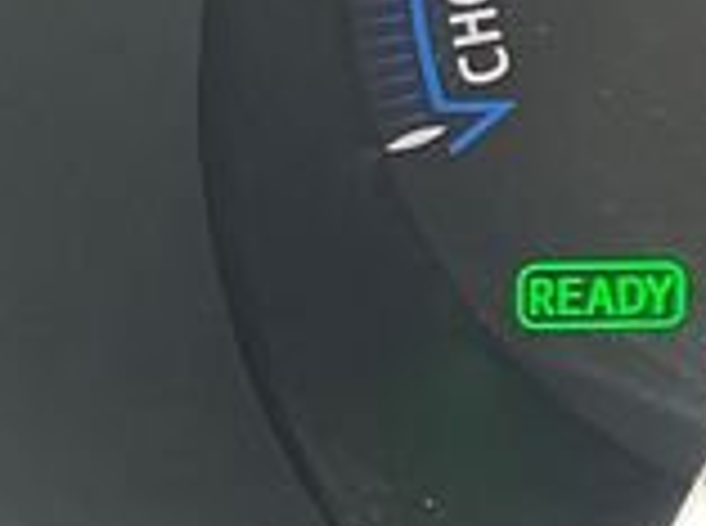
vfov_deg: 8.4
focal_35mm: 170
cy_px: -342
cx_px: 2176
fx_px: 3459
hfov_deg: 9.1
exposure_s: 1/60
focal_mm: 5.1
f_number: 1.6
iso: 160
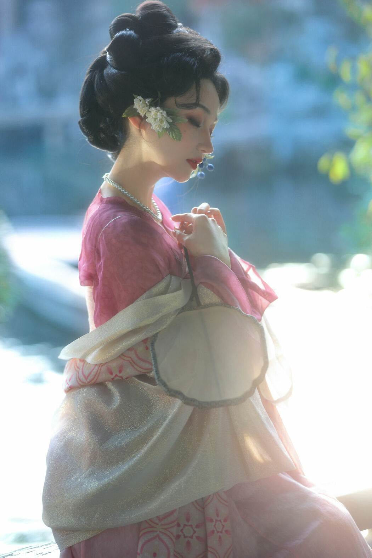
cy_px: 279
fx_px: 1317
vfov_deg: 23.9
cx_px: 186
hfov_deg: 16.1
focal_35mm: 85
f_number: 1.8
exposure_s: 1/250
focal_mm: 85
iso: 250
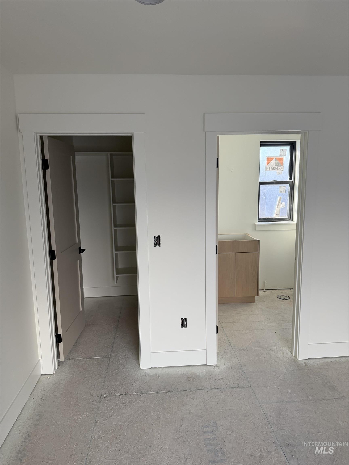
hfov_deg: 56.8
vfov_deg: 71.6
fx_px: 323
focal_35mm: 24
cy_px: 232
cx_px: 174
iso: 125
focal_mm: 6.76
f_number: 1.78
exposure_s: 1/200
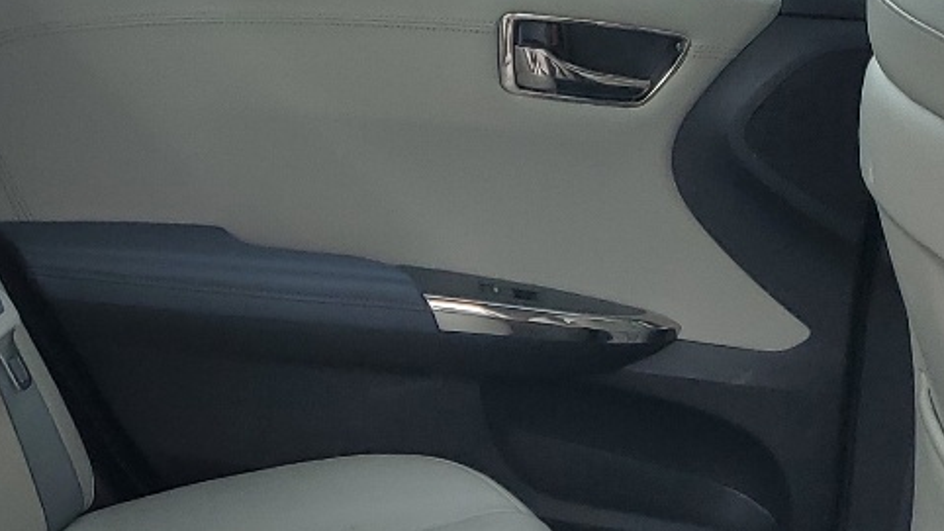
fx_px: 2353
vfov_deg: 12.5
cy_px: 664
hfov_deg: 22.4
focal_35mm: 94
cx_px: 213
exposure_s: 1/588
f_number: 1.5
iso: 50
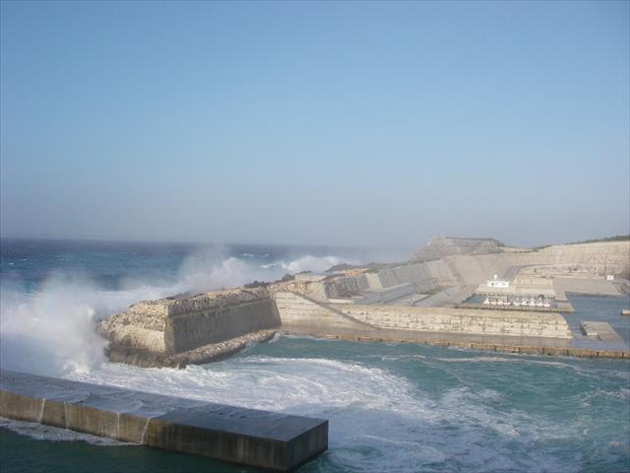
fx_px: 692
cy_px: 236
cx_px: 315
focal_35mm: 38
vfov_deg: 37.7
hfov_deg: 49.0
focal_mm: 6.3
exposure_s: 1/200
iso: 64
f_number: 6.6
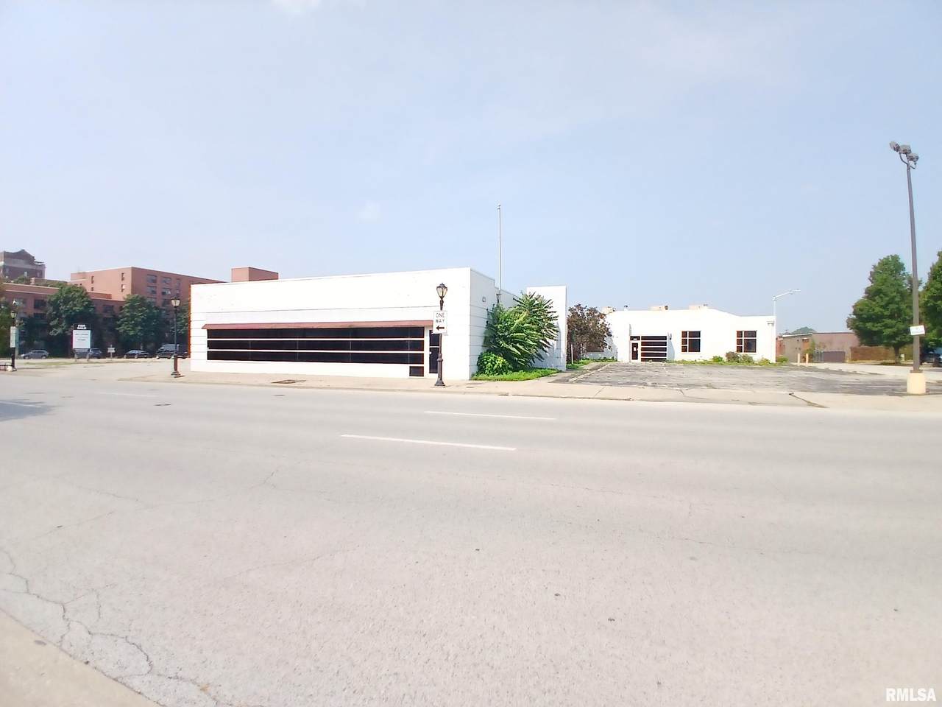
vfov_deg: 74.7
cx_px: 471
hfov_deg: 91.0
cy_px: 354
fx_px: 463
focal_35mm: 17
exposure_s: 1/1033
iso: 50
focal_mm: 1.4
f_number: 2.2
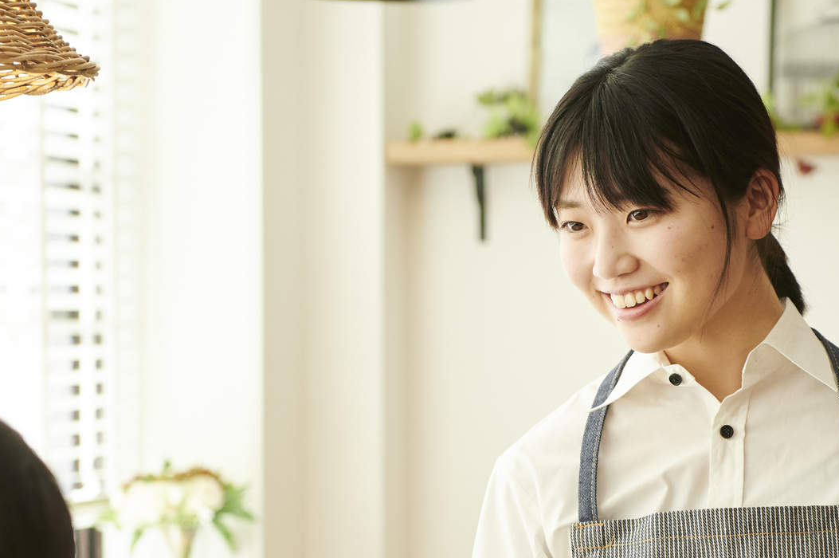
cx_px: 472
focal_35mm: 133
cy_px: 489
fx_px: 3097
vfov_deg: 10.2
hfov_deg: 15.4
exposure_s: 1/400
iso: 800
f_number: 3.5
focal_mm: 70
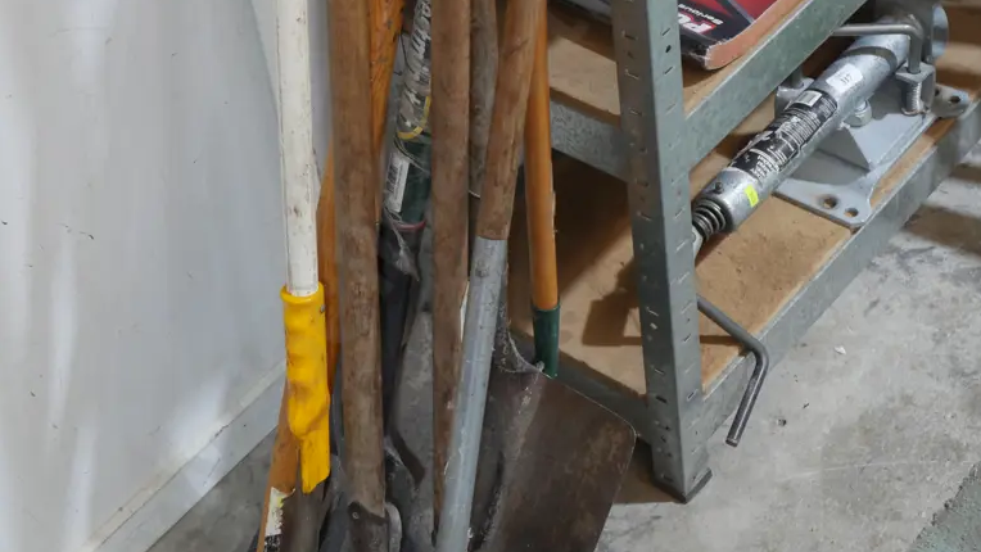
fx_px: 1899
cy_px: 107
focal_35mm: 73
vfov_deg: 16.4
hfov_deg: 29.0
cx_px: 491
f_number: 5.3
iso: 1250
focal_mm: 25
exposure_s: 1/60
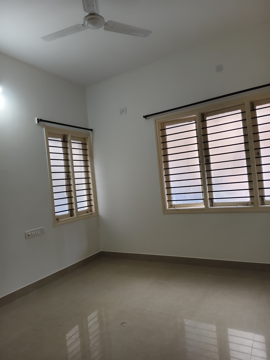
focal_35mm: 24
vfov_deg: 71.6
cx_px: 135
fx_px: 250
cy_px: 180
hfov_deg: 56.8
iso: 736
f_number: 1.88
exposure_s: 1/100
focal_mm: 5.56
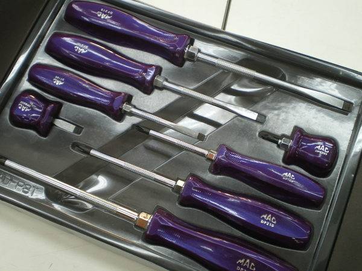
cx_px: 181
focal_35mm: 44
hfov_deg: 42.9
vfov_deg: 32.9
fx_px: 460
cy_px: 136
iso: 125
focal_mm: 7.4
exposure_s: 1/50
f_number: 3.5
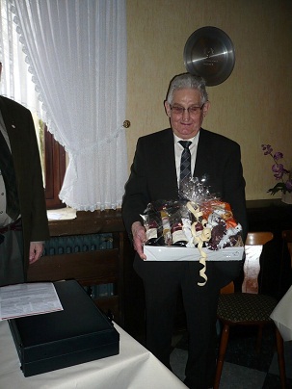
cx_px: 146
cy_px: 194
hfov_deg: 40.7
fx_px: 394
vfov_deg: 52.6
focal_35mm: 35
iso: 100
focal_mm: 5.8
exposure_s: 1/30
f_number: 2.8
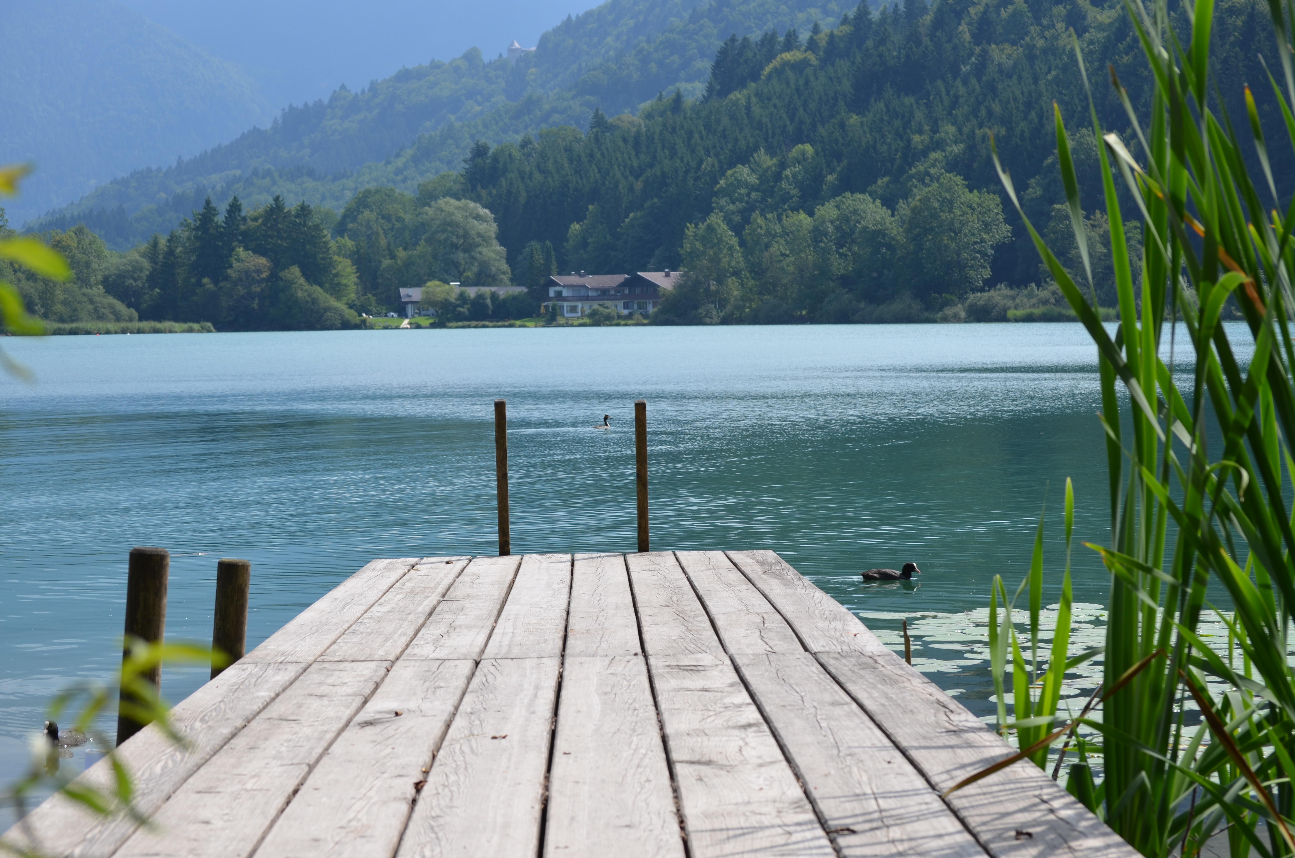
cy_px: 429
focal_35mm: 82
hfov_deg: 24.7
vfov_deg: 16.5
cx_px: 648
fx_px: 2962
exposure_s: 1/250
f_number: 8
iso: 100
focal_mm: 55
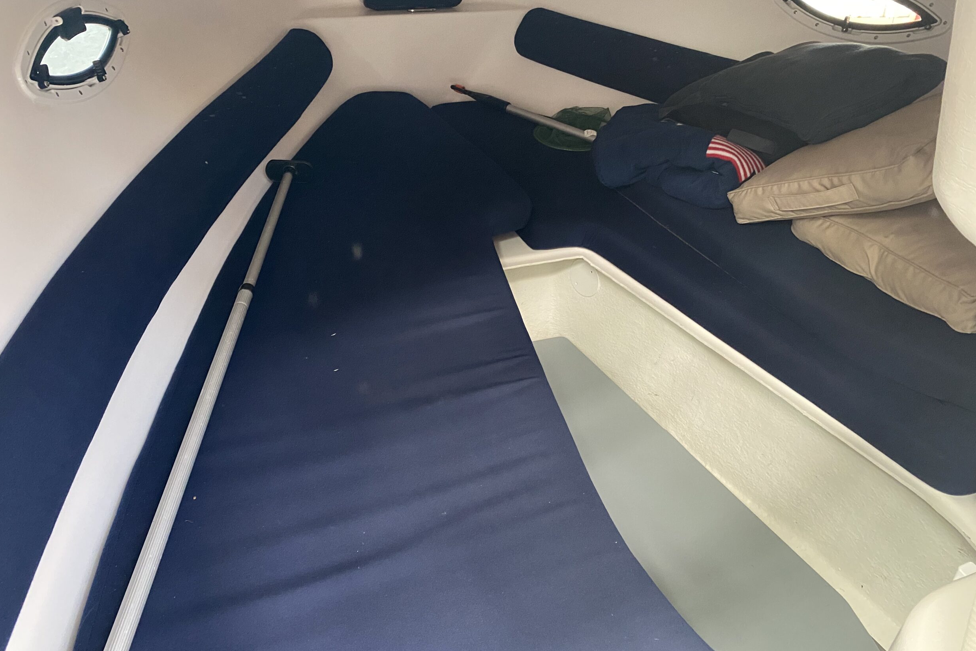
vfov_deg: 46.3
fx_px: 759
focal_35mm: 28
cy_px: 278
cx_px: 471
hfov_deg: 65.5
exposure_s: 1/44
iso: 500
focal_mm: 4.25
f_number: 1.8
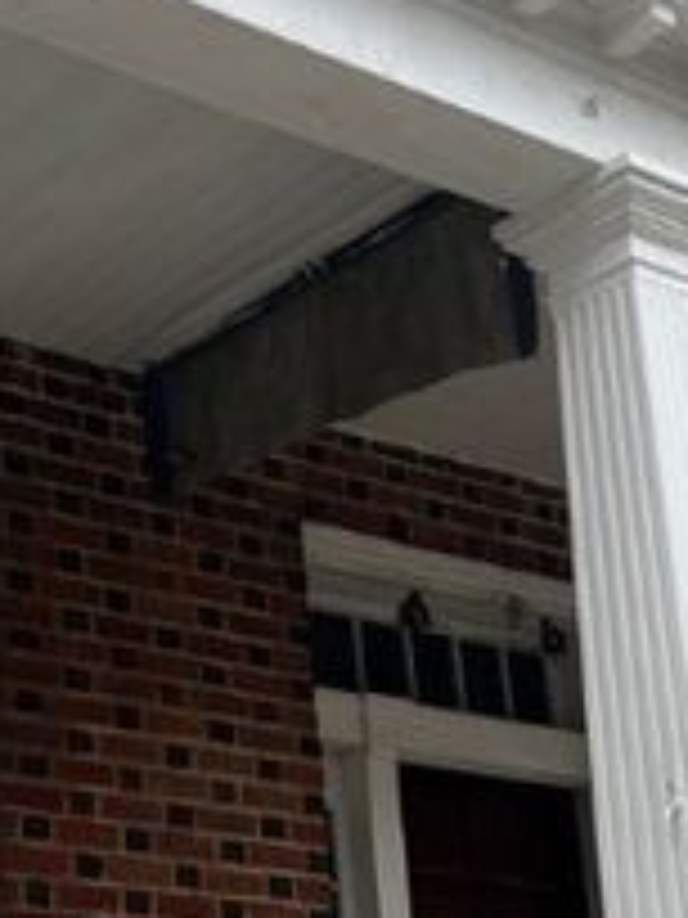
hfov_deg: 17.0
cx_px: 27
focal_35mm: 85
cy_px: 682
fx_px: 2253
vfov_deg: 22.8
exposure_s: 1/167
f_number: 1.5
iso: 40
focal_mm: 5.7
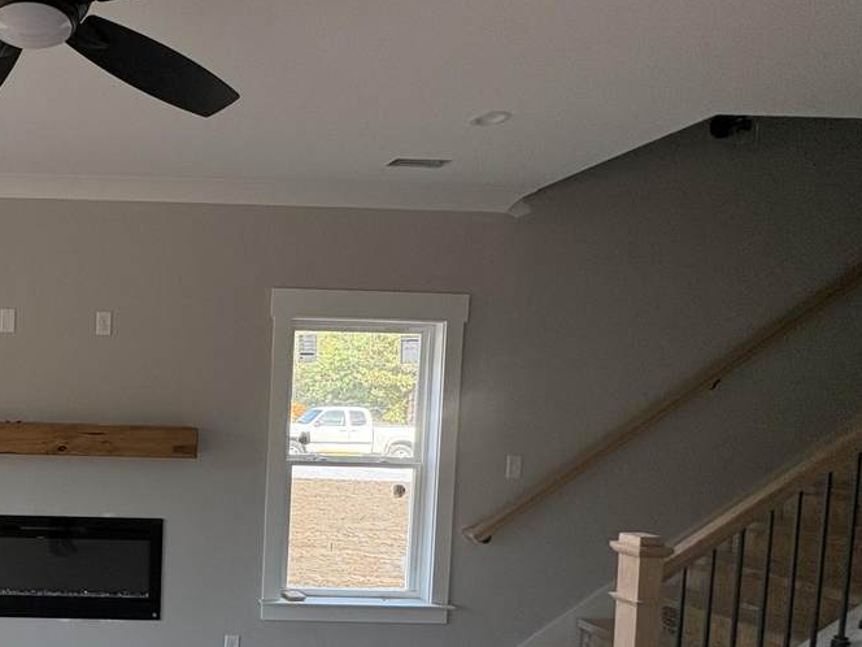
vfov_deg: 50.4
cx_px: 68
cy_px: 431
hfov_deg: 55.5
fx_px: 672
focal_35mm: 27
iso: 125
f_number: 2.2
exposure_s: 1/120
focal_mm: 2.22
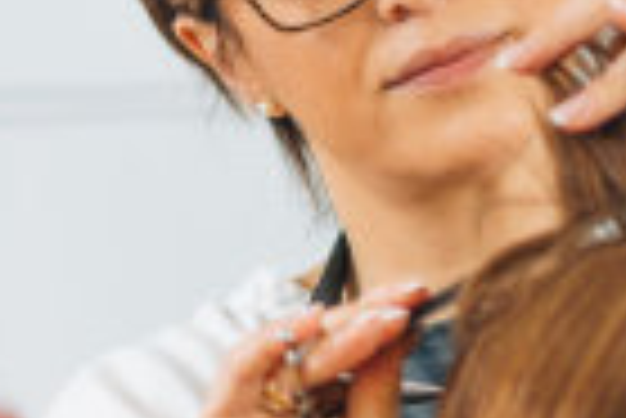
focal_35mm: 374
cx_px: 23
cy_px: 265
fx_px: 6510
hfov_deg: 5.5
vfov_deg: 3.7
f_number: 2.5
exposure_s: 1/200
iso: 64
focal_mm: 85
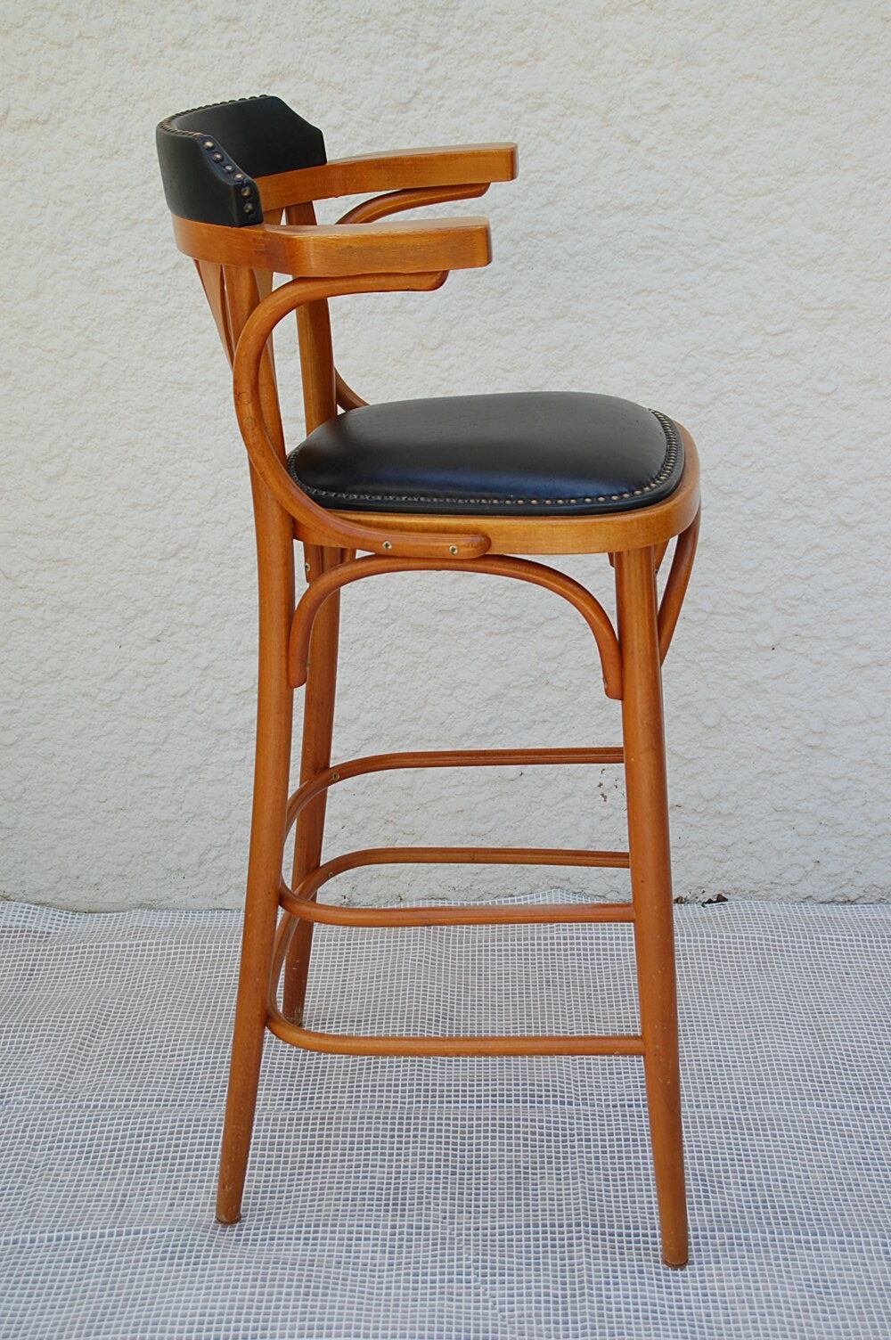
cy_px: 670
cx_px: 446
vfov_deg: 37.9
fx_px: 1953
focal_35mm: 52
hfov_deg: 25.7
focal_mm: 35
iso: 200
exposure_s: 1/160
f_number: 6.3
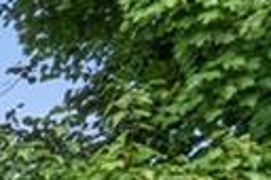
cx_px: -762
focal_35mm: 128
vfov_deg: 8.8
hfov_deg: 8.7
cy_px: 541
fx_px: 962
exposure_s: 1/80
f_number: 8
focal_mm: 16
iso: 100
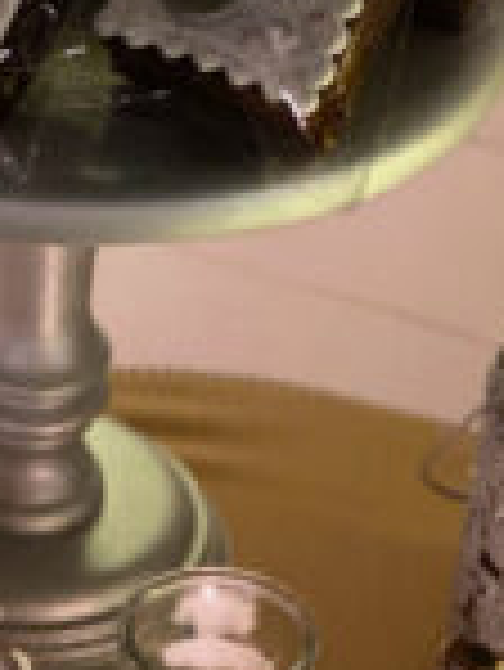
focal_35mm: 176
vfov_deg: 11.2
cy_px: 501
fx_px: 3412
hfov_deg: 8.4
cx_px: 196
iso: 400
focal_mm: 6
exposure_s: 1/20
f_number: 2
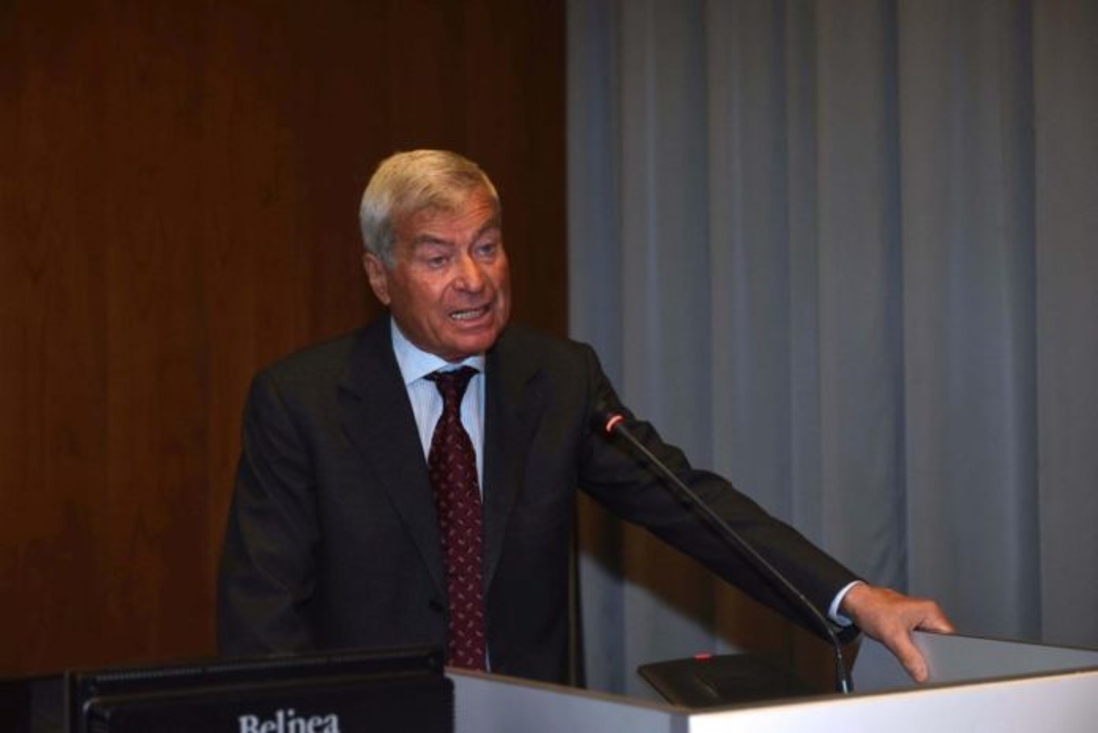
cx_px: 549
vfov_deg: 19.5
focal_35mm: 70
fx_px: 2136
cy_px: 366
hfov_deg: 28.8
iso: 1600
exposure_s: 1/160
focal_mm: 70
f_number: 4
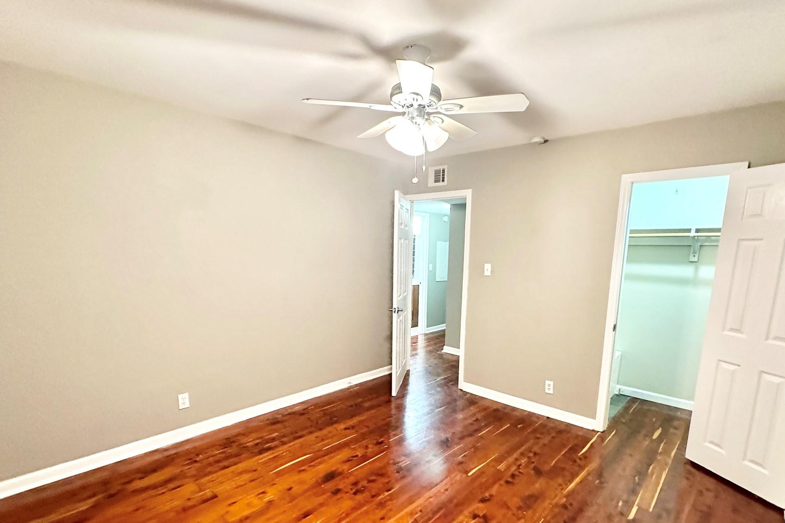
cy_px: 319
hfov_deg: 89.9
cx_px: 417
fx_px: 392
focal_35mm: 18
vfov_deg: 66.6
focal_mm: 2.22
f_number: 2.2
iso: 640
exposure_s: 1/60
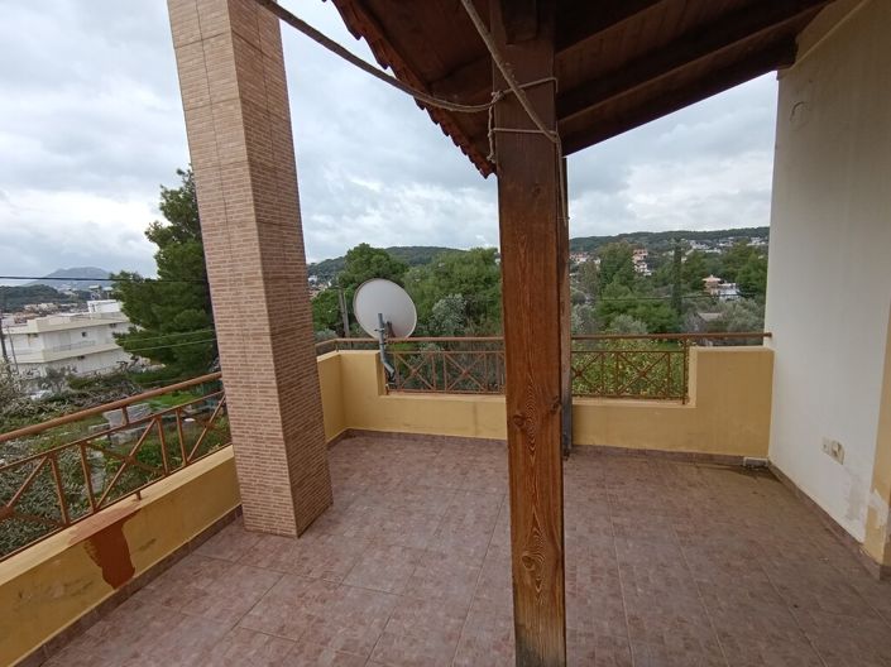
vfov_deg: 78.1
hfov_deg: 94.5
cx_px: 446
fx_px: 412
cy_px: 334
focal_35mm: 16
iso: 50
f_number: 2.2
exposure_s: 1/172
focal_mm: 1.65
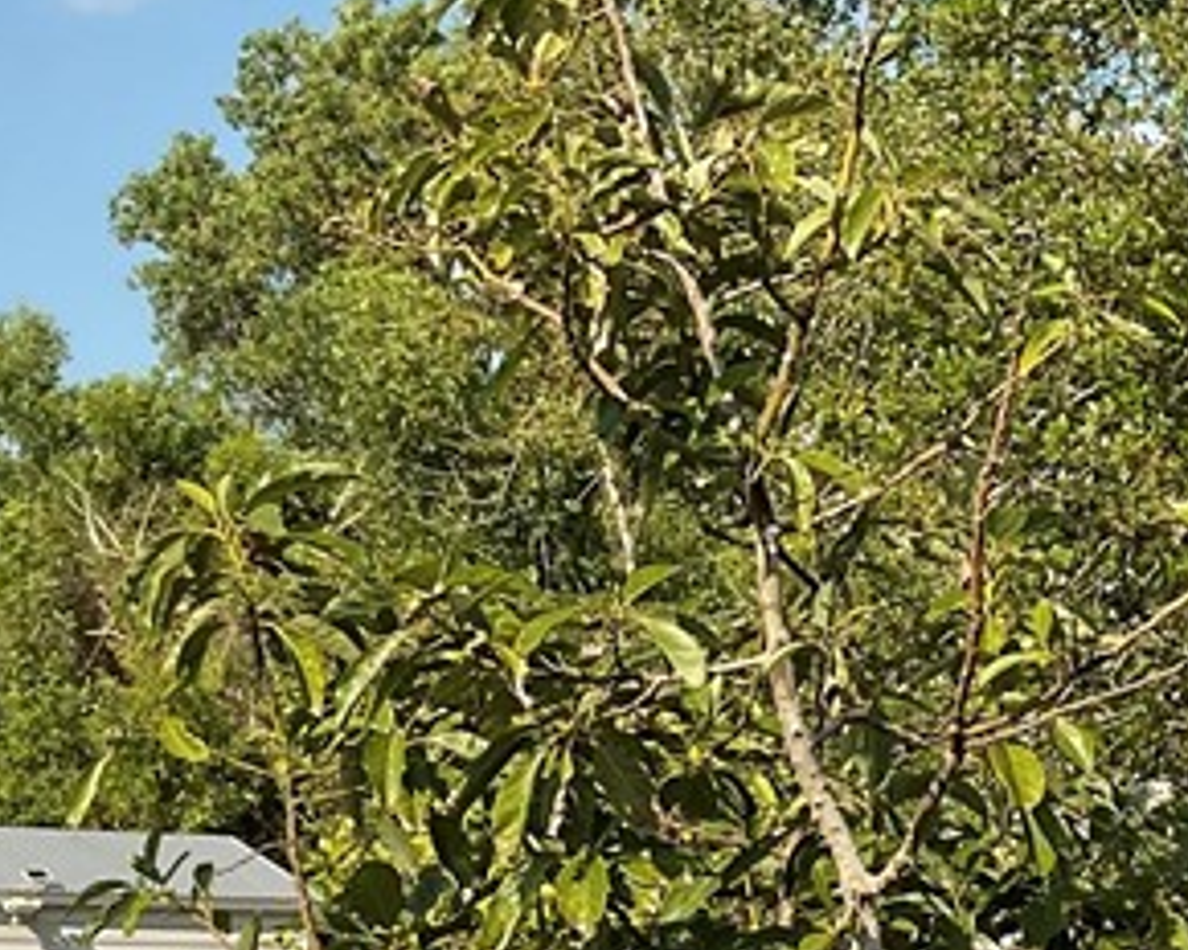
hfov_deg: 19.2
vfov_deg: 15.1
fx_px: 3516
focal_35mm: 100
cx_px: 627
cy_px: 946
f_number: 1.8
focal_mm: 3
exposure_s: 1/1195
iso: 16
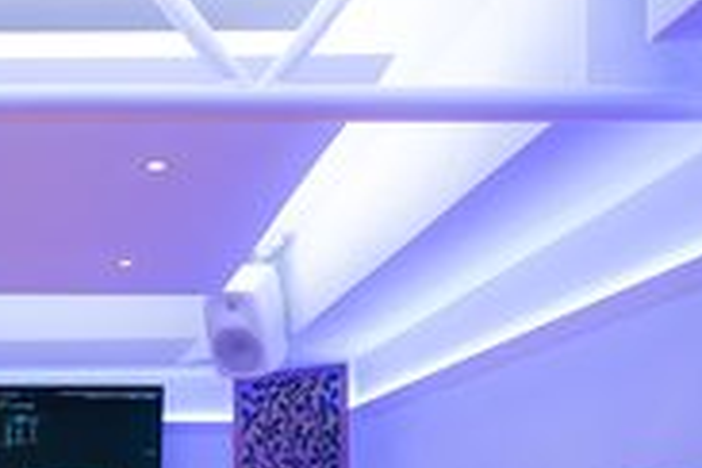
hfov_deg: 37.9
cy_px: 522
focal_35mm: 46
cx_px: -8
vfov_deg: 26.8
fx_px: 897
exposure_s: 1/250
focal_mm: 14
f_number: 2.8
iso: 1000
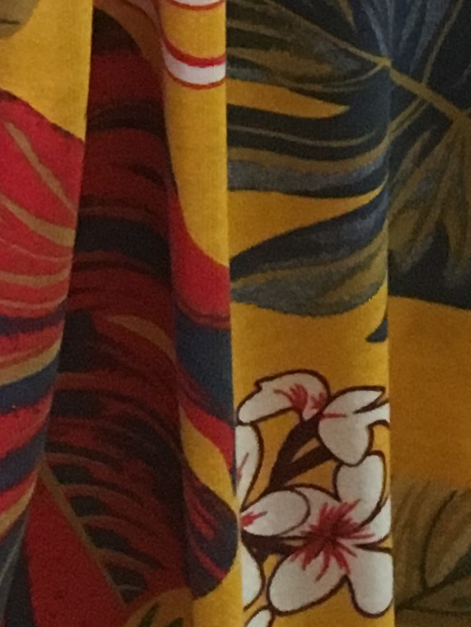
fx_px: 3157
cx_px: -27
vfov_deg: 10.4
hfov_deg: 8.5
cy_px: -654
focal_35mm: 174
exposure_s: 1/20
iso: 200
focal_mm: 4.15
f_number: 2.2
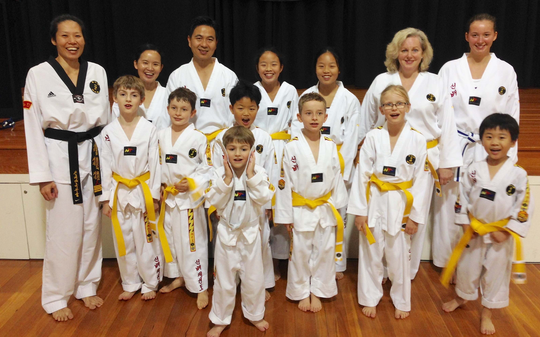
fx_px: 530
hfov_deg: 54.0
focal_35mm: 36
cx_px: 274
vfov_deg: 35.3
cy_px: 145
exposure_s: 1/20
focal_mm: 4.12
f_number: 2.4
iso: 80
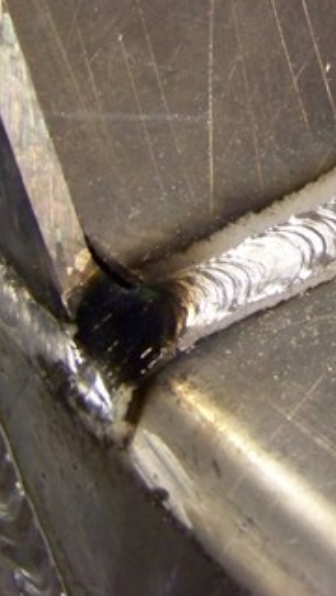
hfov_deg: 13.4
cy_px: 109
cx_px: 483
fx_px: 1359
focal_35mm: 86
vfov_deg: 24.3
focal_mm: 5.85
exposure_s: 1/25
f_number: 2.8
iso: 400
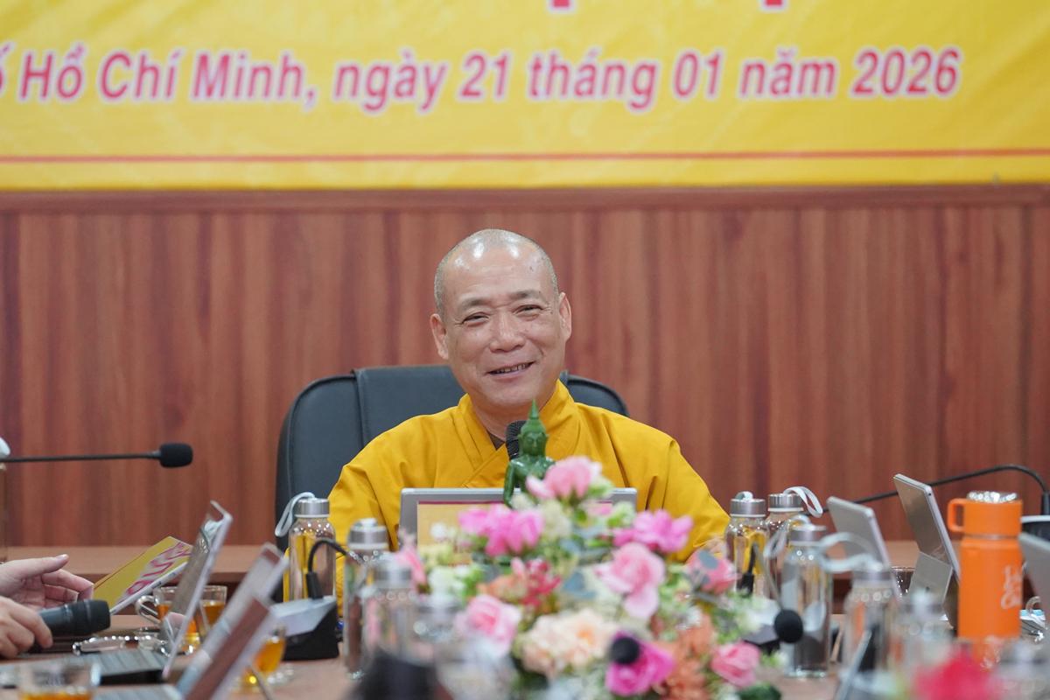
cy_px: 350
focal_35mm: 300
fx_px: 8749
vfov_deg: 4.6
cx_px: 525
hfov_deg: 6.9
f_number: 3.2
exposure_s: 1/320
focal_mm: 200
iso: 6400
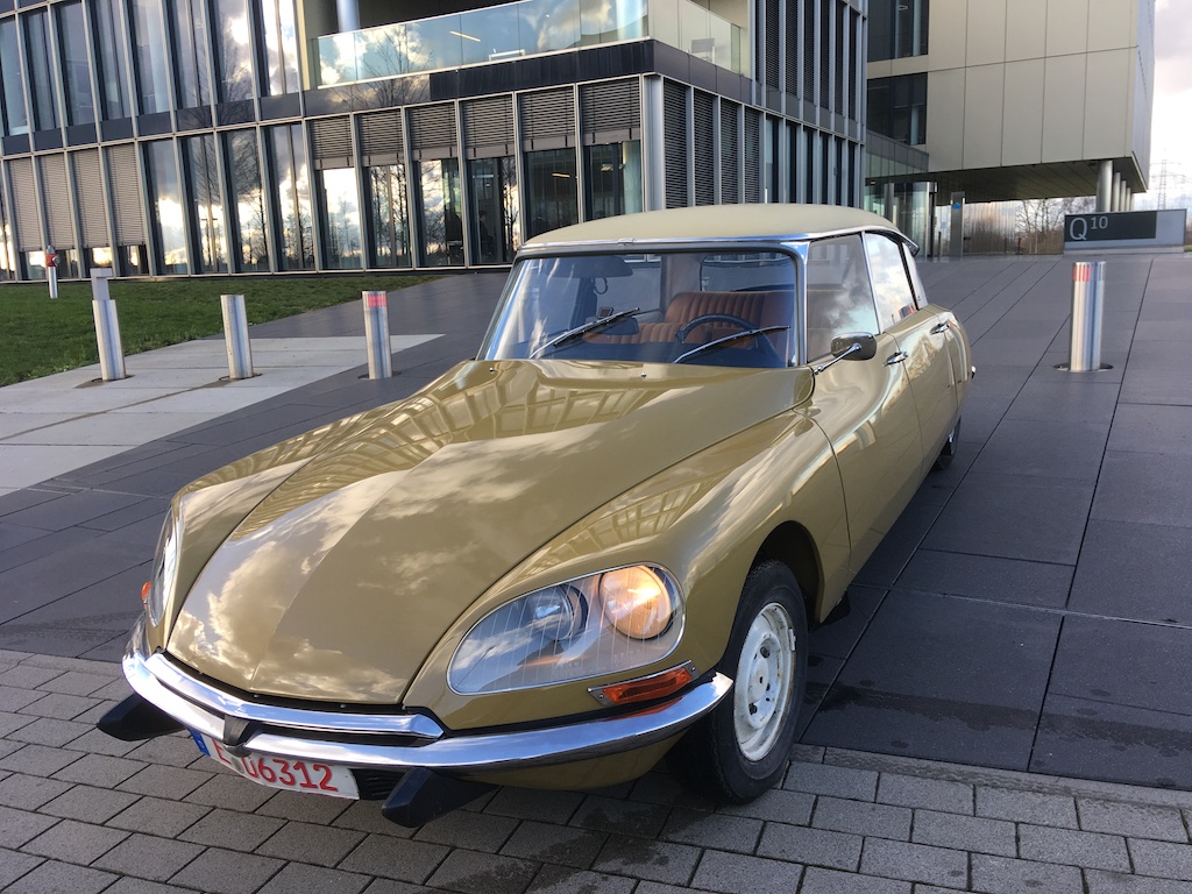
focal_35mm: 29
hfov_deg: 61.7
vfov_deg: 48.2
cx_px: 596
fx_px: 999
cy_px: 447
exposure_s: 1/182
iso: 25
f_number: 2.2
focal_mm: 4.15
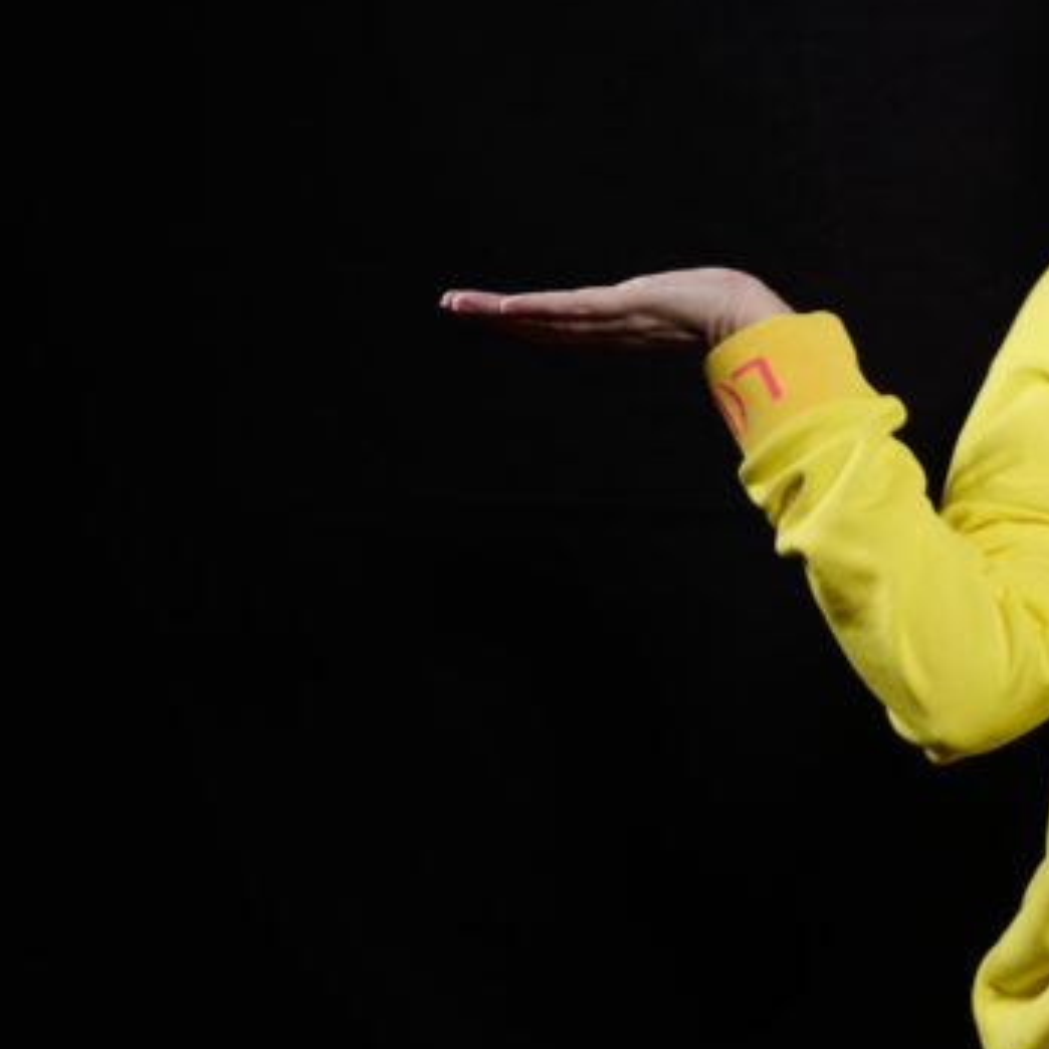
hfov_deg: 16.4
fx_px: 3428
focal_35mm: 100
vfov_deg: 17.4
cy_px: 526
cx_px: 1399
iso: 100
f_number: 2.8
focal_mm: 40
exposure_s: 1/160
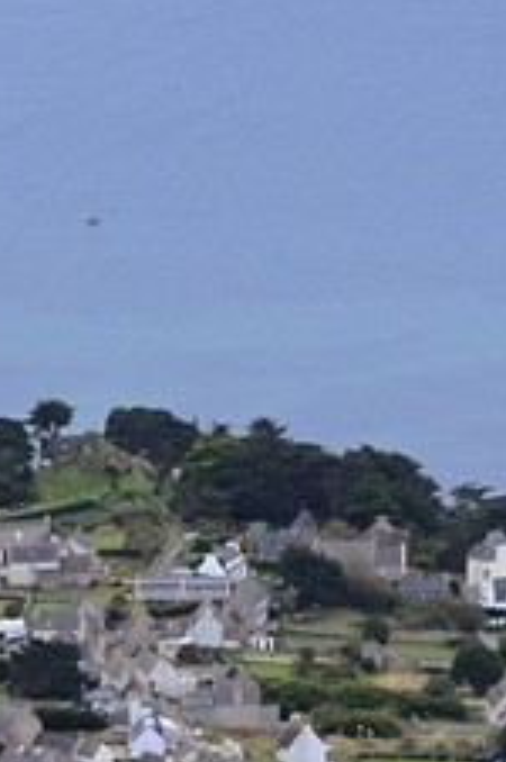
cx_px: -611
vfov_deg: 5.6
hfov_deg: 4.0
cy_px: 2519
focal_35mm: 340
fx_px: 7190
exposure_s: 1/800
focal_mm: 48
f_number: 4
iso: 400
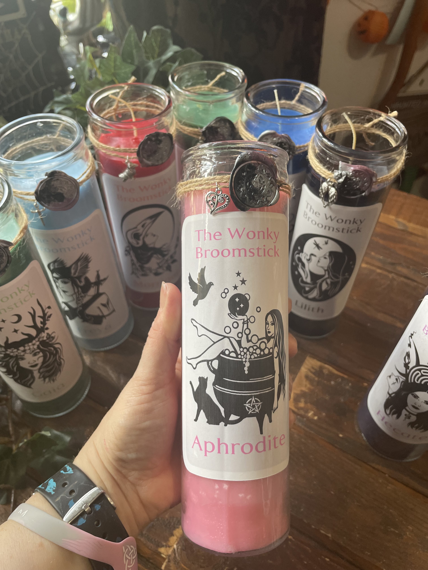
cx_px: 214
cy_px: 285
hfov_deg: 53.1
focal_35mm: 26
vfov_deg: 67.3
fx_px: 429
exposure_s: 1/50
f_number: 1.6
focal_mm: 4.2
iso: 100
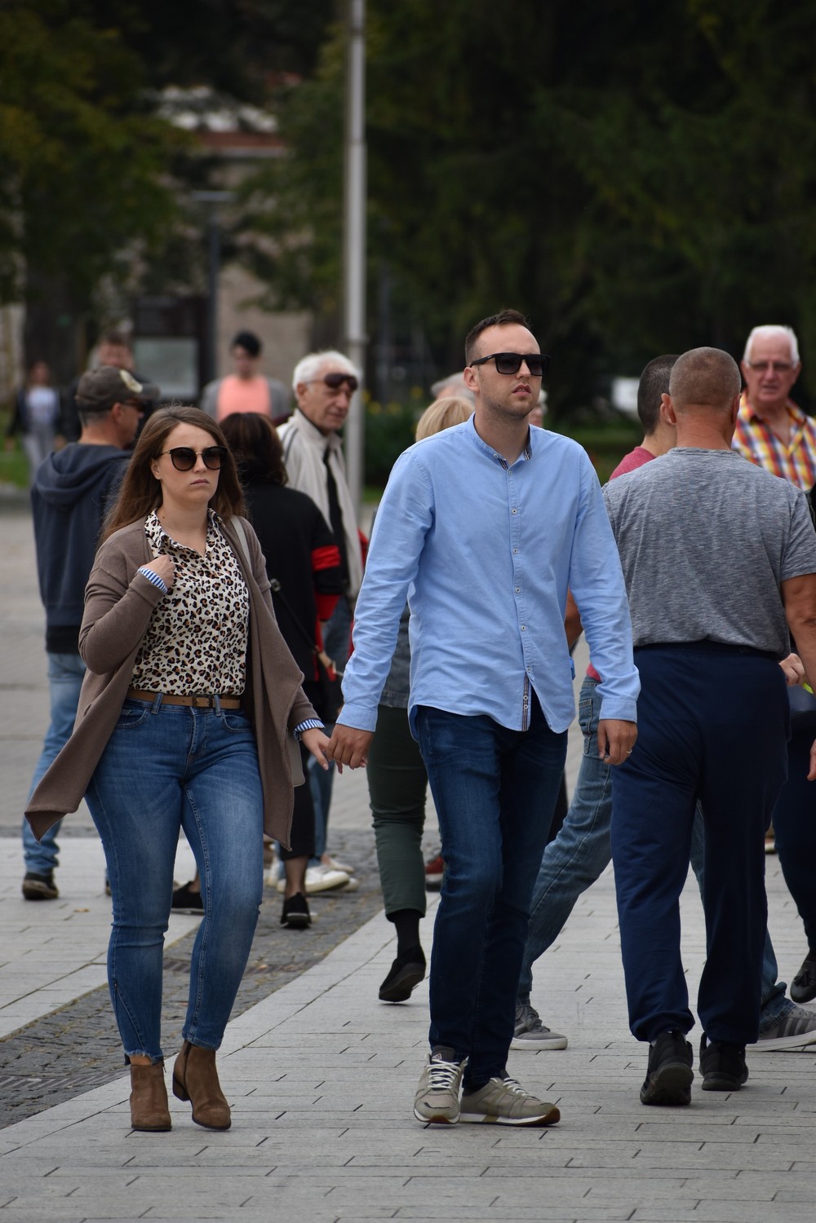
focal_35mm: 330
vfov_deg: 6.2
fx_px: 11219
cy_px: 612
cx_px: 408
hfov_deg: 4.2
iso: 200
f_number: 5.6
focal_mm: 220
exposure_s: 1/500
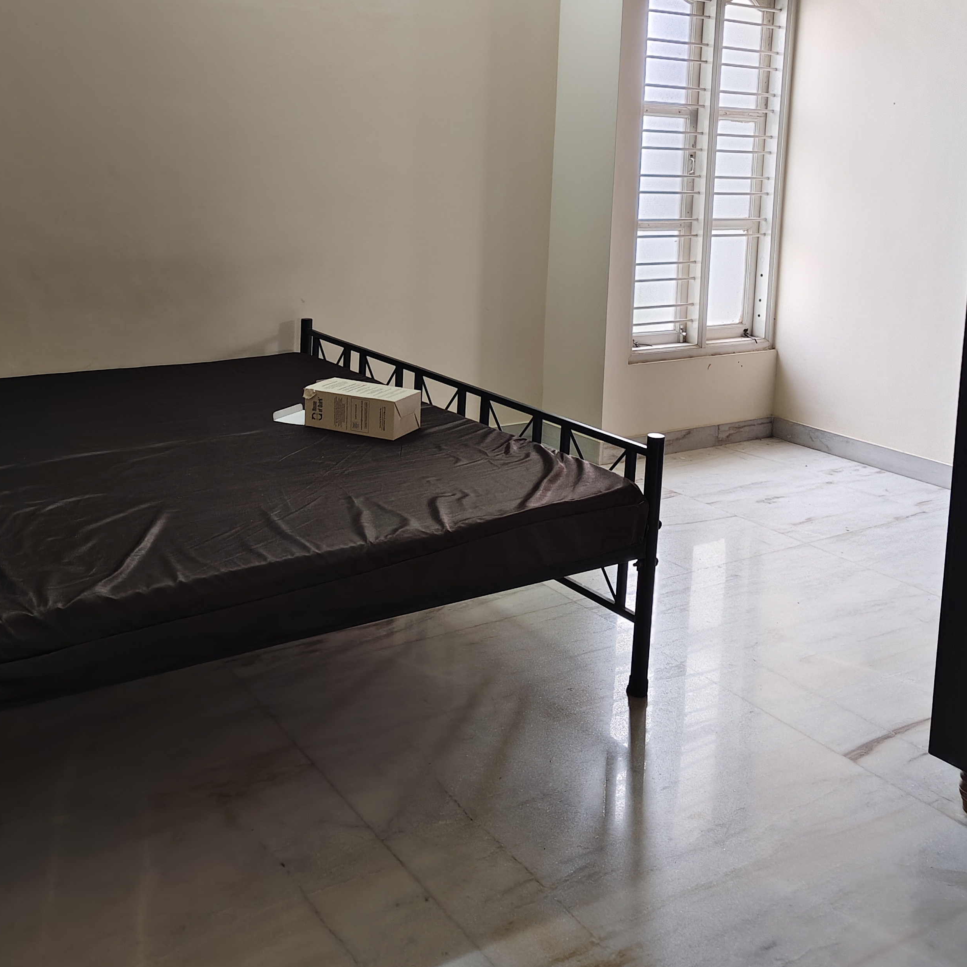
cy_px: 299
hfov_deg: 47.2
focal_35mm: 35
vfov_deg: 46.3
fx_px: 1106
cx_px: 450
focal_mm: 5.56
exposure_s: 1/100
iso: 1469
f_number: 1.88
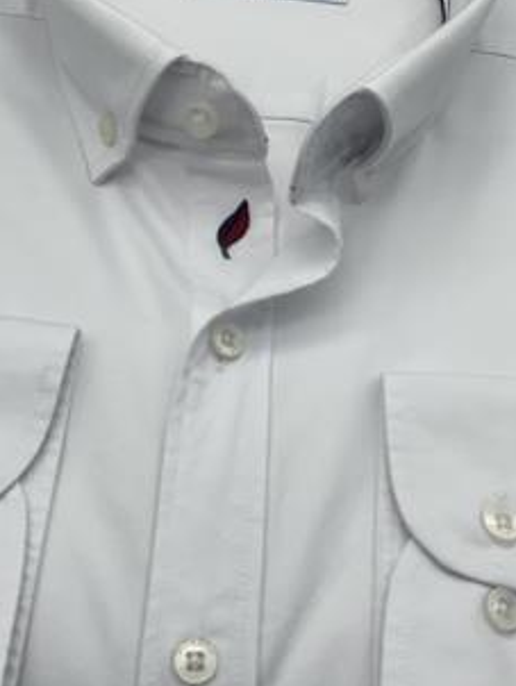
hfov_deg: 20.7
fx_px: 1409
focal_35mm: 71
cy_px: 271
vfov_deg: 27.3
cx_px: 223
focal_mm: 6
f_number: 2
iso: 32
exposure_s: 1/417
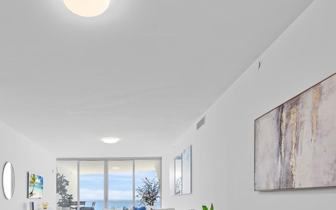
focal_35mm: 26
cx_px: 108
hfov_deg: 68.2
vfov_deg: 43.0
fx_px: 238
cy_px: 194
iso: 64
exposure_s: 1/2
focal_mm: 14
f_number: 8
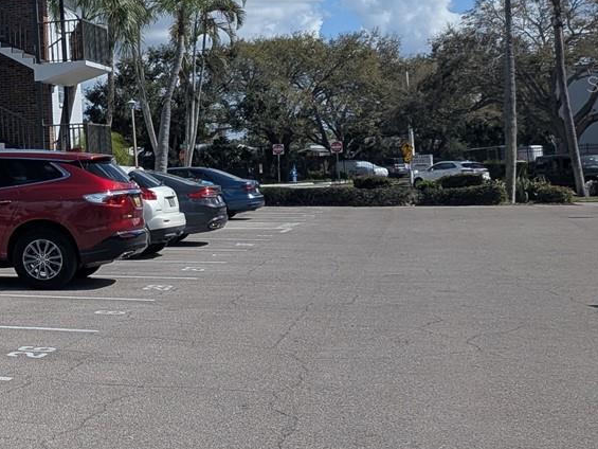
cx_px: -160
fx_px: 1175
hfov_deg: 25.1
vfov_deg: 21.3
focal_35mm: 68
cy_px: 84
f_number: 1.7
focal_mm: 4.53
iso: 28
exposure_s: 1/2755
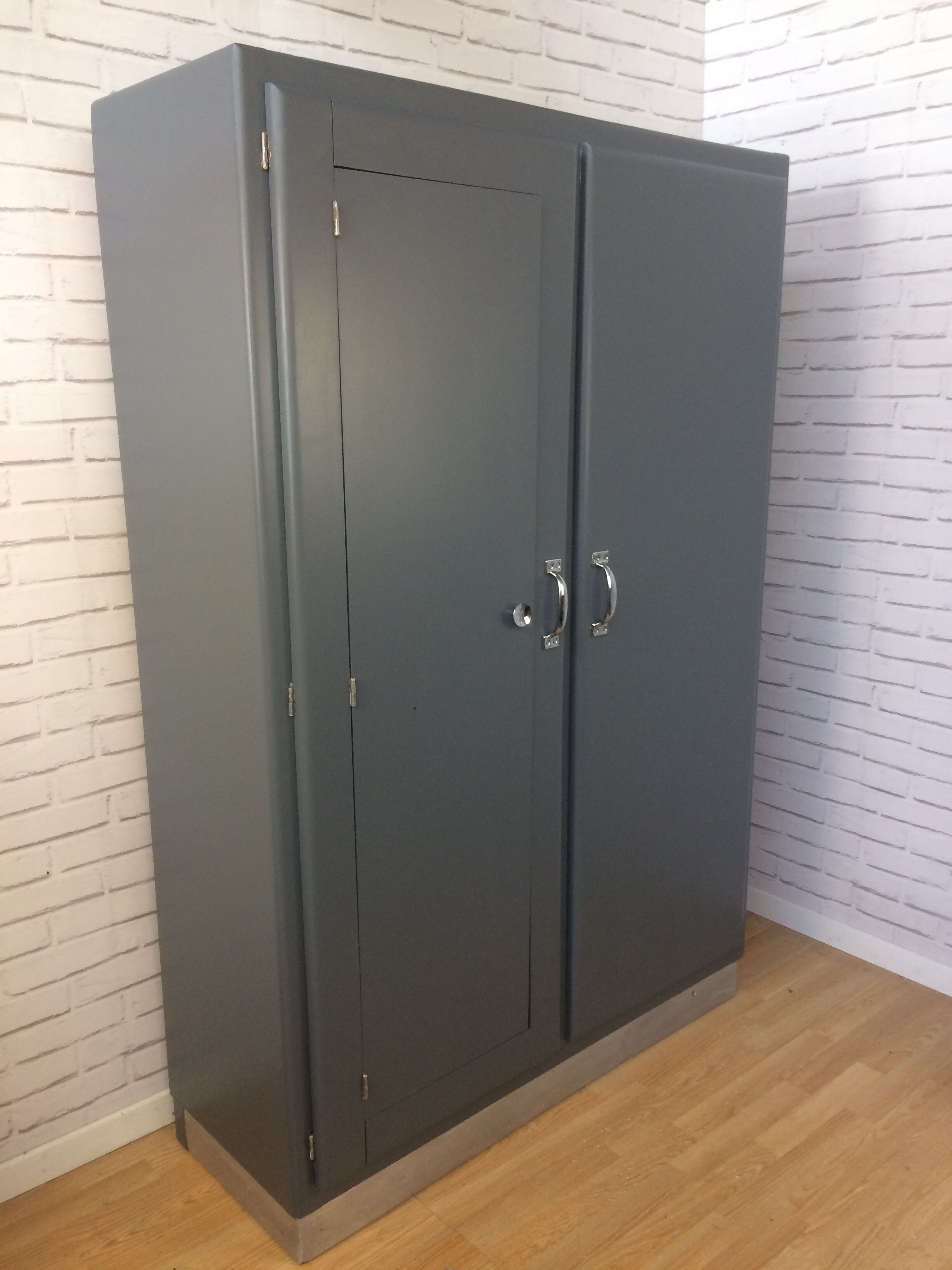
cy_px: 635
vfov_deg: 61.7
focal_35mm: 29
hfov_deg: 48.2
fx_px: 1063
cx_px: 476
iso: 64
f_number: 2.2
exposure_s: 1/33
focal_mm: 4.15
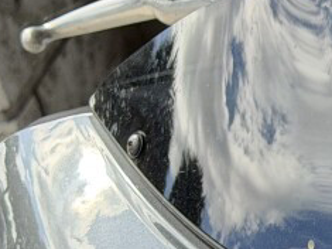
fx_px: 2090
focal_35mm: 218
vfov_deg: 6.7
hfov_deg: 8.5
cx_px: 692
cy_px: 347
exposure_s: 1/541
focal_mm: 6.76
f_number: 1.78
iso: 80
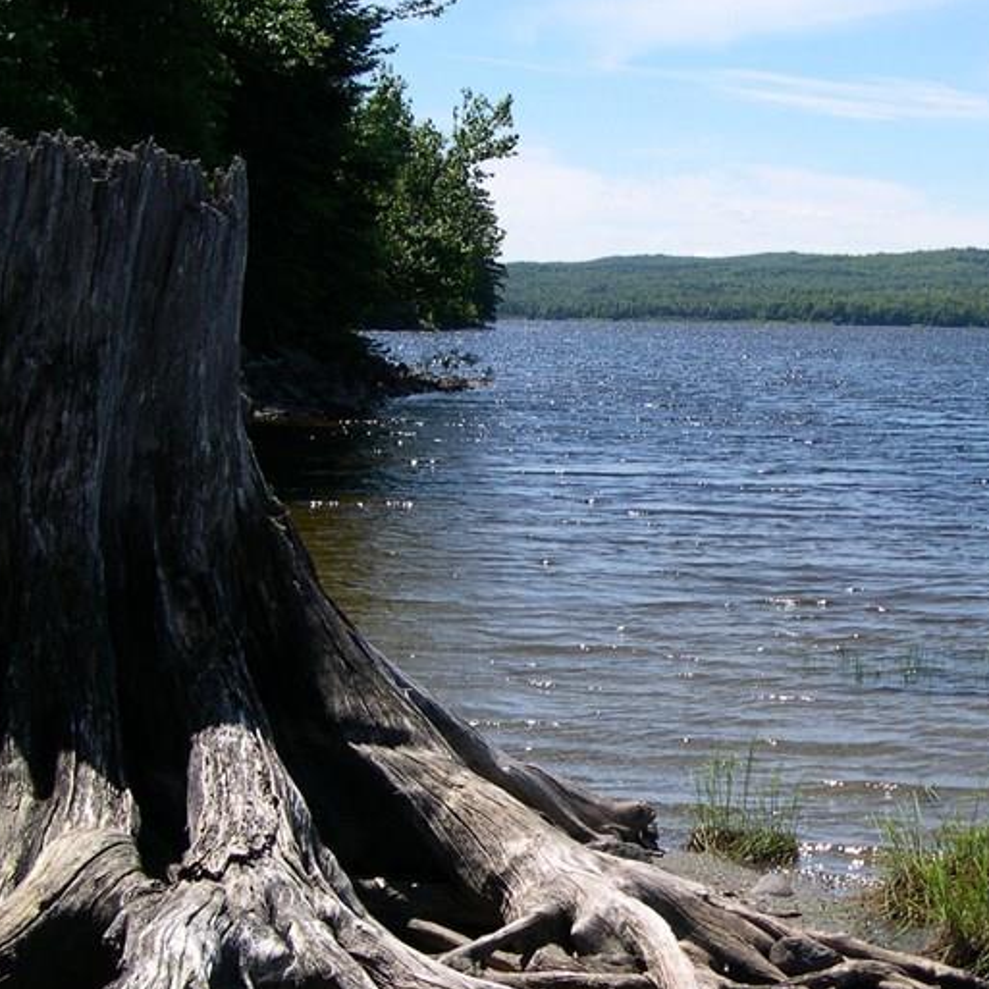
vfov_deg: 25.7
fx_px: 2166
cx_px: 864
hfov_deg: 25.1
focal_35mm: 67
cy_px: 580
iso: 100
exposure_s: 1/180
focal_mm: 8
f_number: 7.6
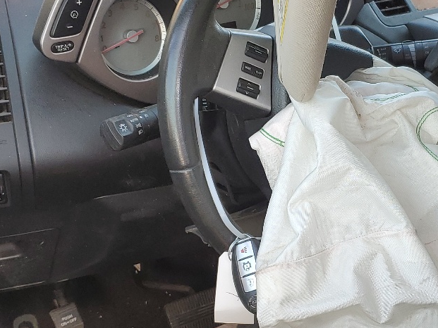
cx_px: 313
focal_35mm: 67
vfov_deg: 21.9
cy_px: 180
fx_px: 848
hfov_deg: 28.6
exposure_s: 1/196
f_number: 1.5
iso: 50
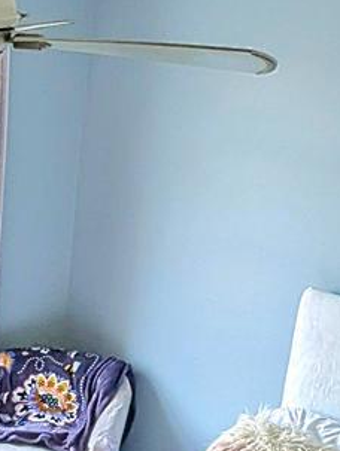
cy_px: 543
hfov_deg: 16.6
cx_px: -173
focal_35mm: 81
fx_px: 1059
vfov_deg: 22.2
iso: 130
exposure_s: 1/59.9
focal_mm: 2.35
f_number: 2.2
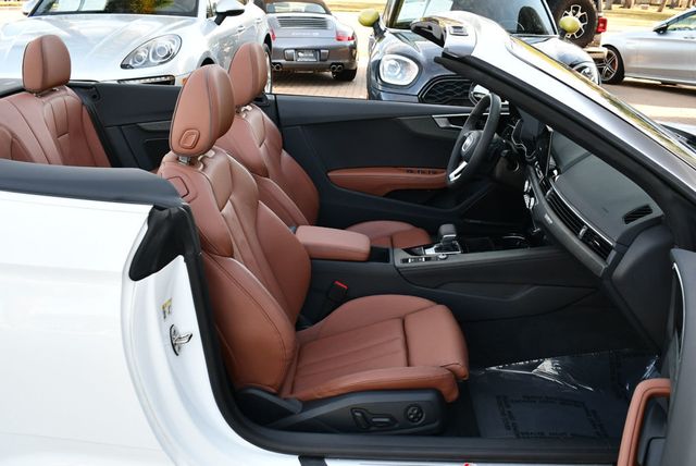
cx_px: 348
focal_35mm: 36
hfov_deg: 53.1
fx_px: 697
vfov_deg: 36.9
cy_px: 233
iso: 400
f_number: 4.5
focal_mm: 18
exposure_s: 1/250
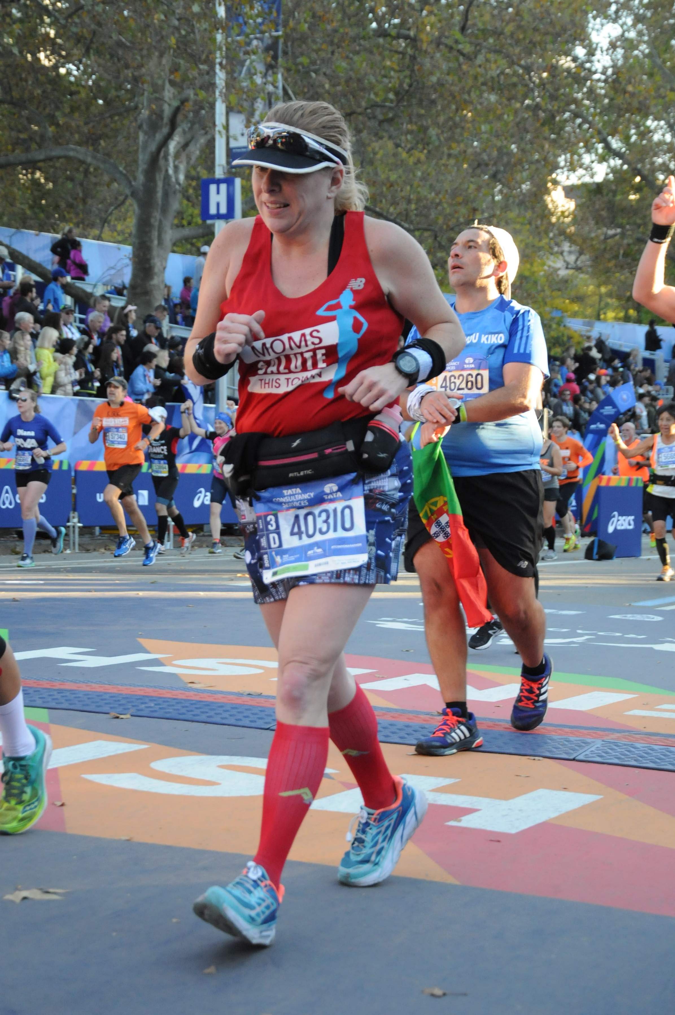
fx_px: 2030
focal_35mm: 72
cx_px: 338
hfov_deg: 18.9
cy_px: 508
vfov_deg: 28.1
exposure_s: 1/320
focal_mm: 48
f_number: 4.8
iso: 1250
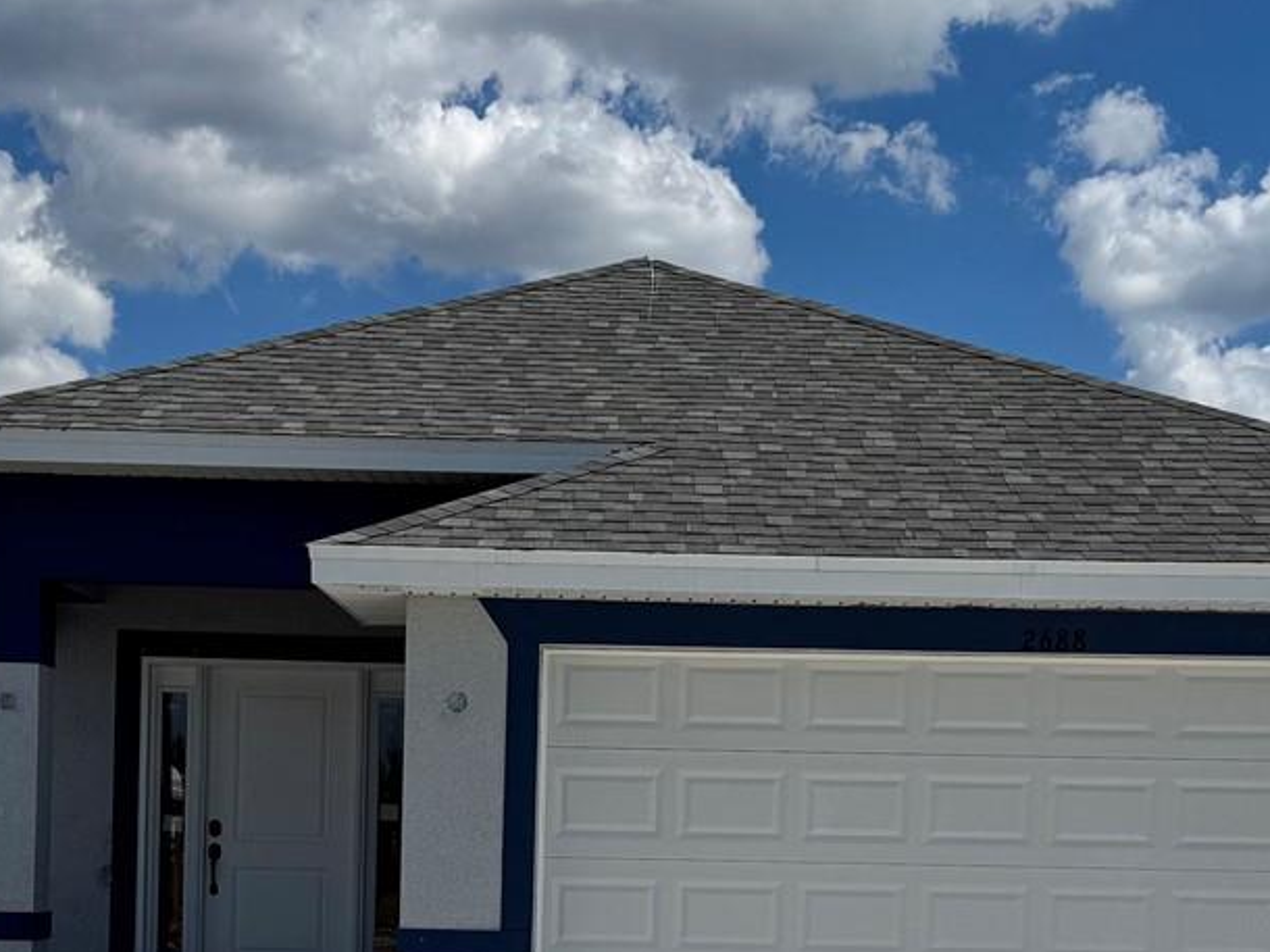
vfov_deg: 22.8
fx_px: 2310
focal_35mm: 63
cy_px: 831
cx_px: 639
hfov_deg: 30.7
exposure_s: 1/12346
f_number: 1.78
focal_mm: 6.76
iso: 80
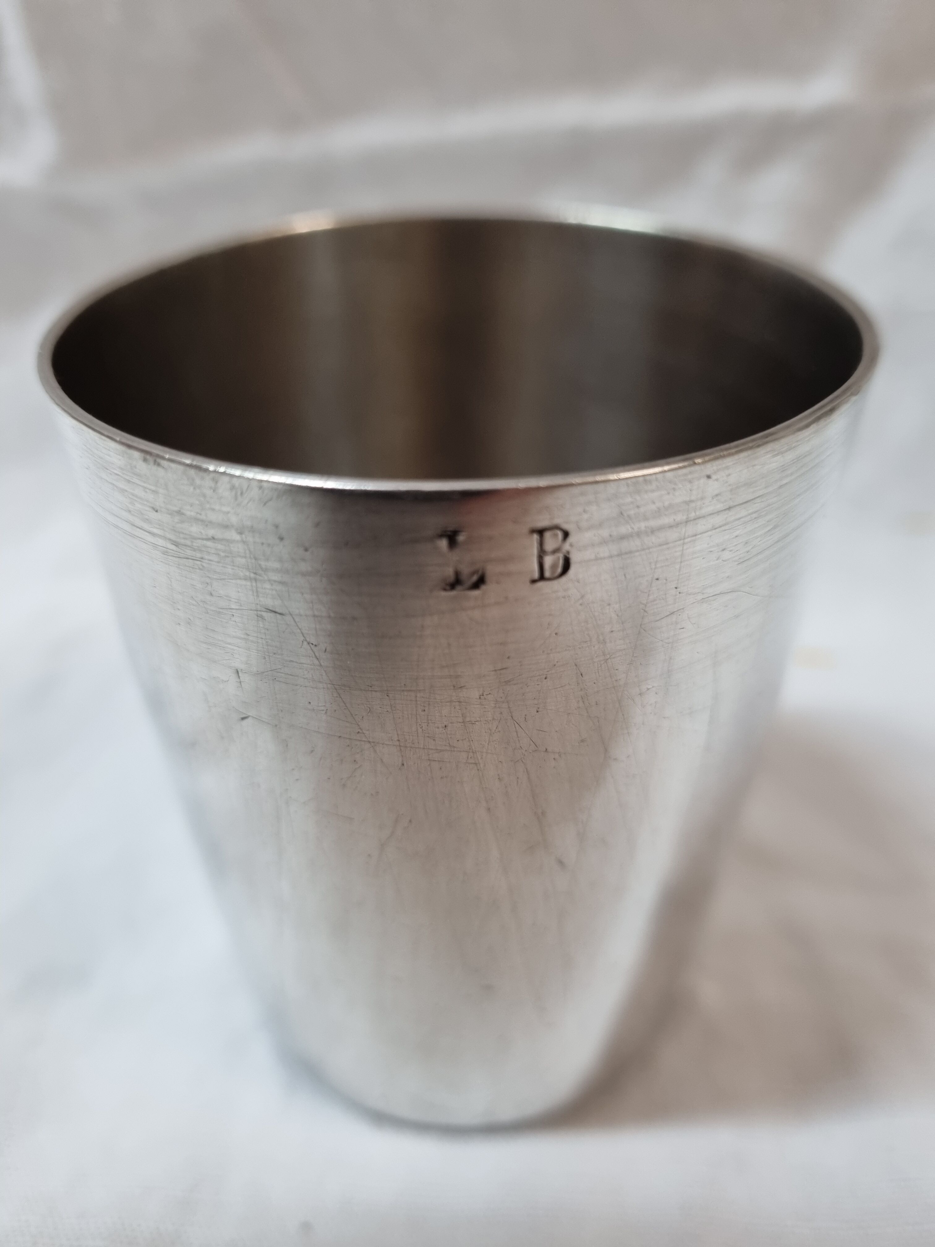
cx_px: 468
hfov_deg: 53.1
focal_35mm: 26
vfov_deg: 67.3
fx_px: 936
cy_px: 624
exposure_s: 1/50
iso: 250
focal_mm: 5.4
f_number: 1.8
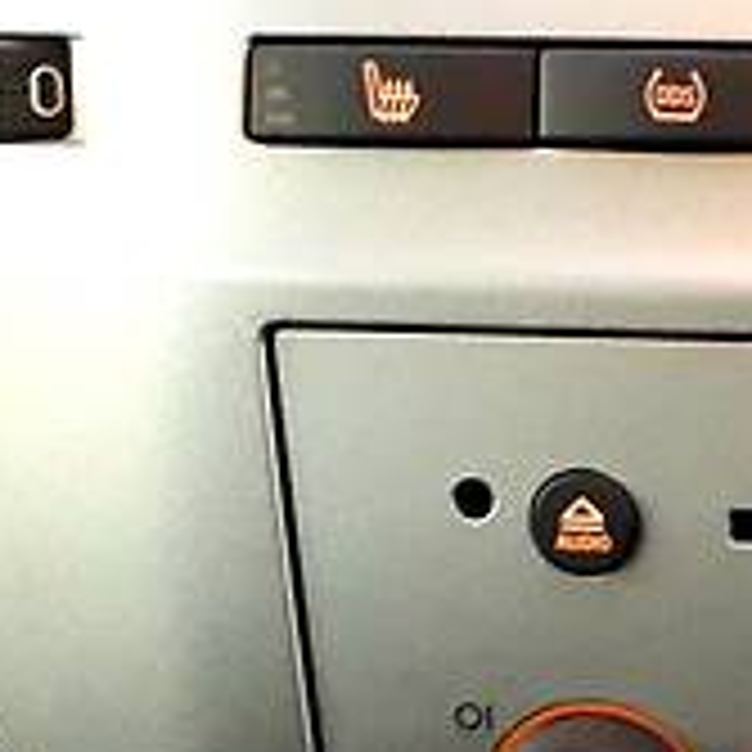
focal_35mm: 114
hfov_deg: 13.5
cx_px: 1418
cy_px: 509
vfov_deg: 15.3
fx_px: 2802
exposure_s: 1/25
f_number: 1.9
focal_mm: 3.6
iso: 320
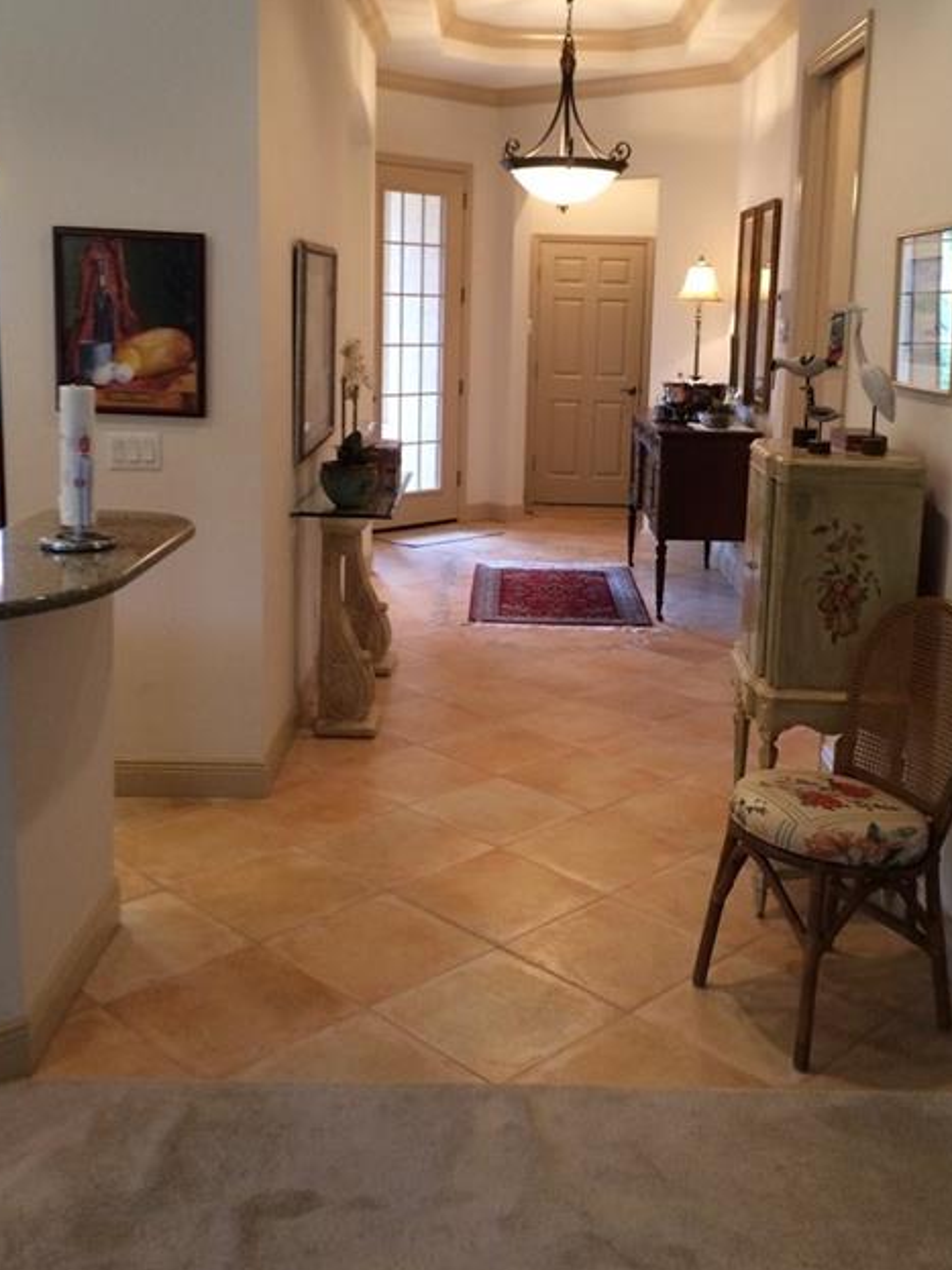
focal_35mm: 37
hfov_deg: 38.6
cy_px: 520
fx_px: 1357
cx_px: 522
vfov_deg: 49.9
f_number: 2.2
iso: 125
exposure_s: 1/30
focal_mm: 4.12
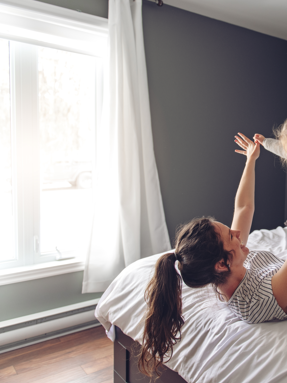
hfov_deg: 37.4
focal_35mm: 35
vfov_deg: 52.6
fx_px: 387
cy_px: 191
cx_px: 270
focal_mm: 24
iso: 500
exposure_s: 1/200
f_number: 2.8
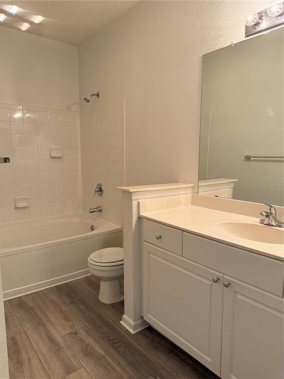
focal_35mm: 24
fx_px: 263
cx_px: 142
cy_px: 190
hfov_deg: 56.8
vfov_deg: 71.6
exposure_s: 1/60
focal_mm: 6.76
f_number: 1.78
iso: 250
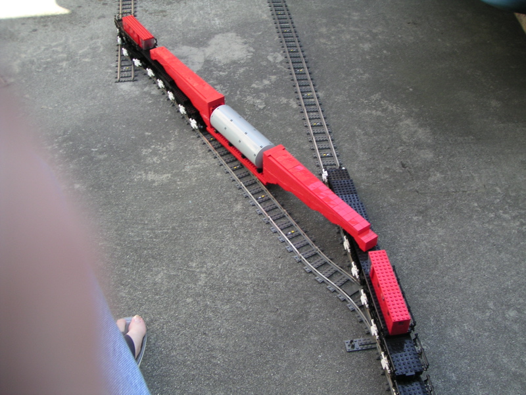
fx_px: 577
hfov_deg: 49.0
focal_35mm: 38
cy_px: 198
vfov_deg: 37.7
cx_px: 263
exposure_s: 1/60
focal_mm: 6
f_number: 2.8
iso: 50
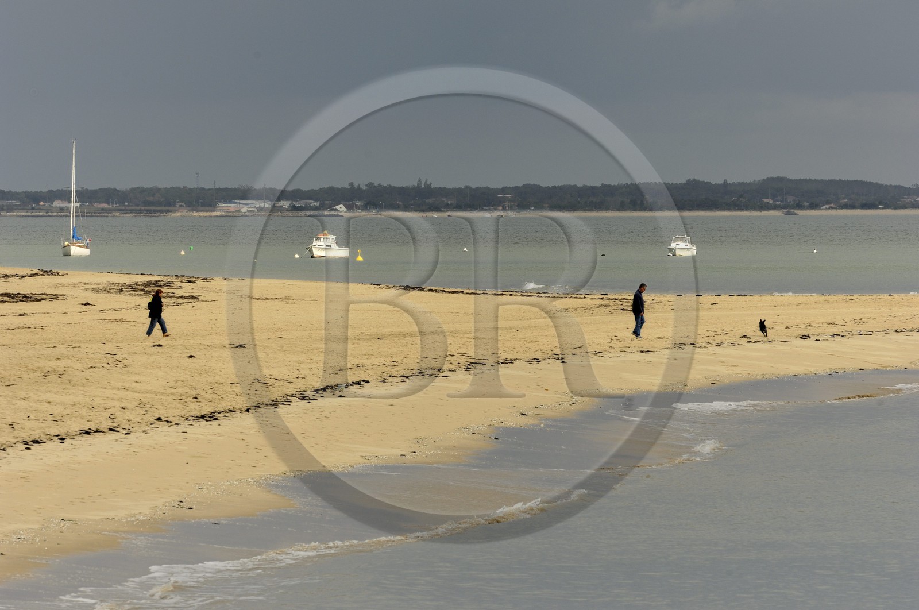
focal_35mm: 300
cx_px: 460
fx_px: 7647
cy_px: 305
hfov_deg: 6.9
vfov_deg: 4.6
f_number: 9
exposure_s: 1/160
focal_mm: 200
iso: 100
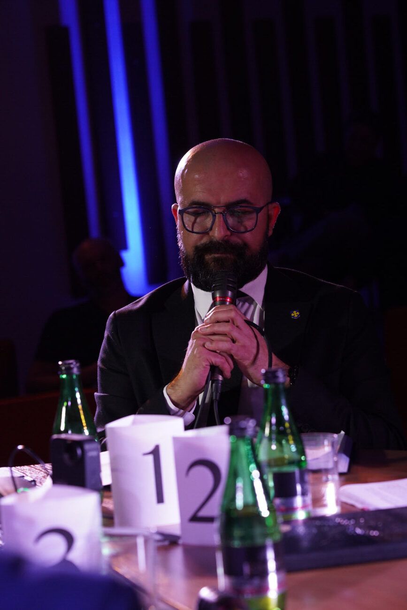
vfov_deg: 19.5
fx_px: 1780
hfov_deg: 13.0
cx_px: 204
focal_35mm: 105
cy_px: 305
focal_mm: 105
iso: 3200
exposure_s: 1/160
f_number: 6.3
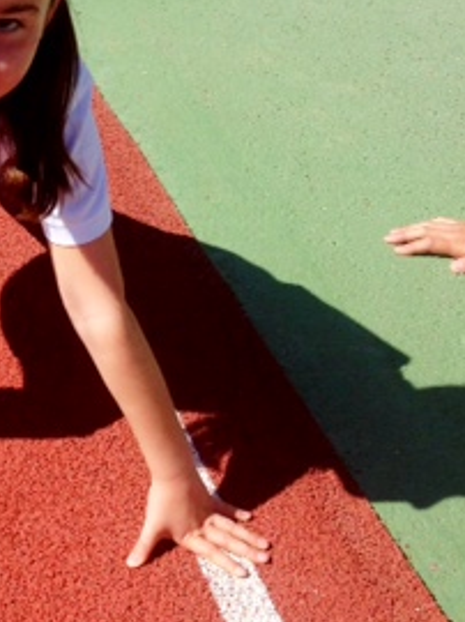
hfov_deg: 17.2
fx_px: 1489
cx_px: -37
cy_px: 166
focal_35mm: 83
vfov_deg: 23.4
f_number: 2.4
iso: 64
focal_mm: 4.28
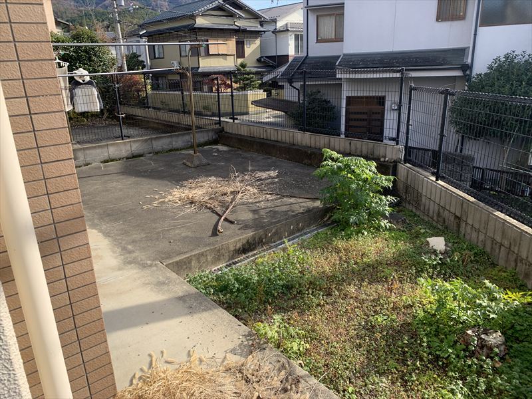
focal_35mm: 26
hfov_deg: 67.3
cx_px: 266
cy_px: 200
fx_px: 400
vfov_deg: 53.1
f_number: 1.8
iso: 25
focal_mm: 4.25
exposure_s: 1/692
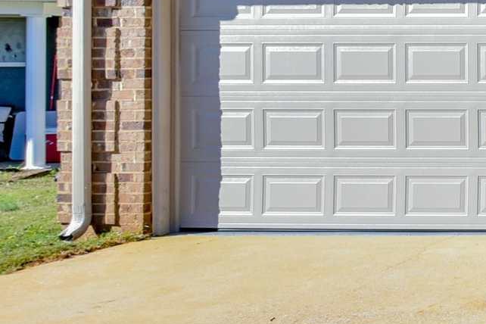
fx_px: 904
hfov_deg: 19.8
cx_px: 921
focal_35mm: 67
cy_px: 61
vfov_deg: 20.1
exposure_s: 1/80
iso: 400
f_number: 22
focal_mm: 14
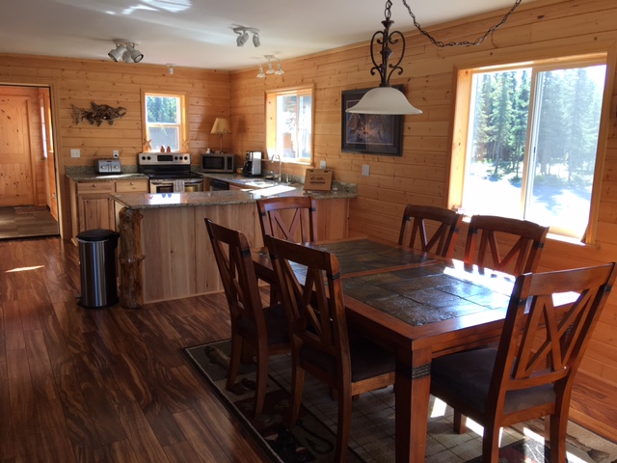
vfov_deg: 48.2
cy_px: 232
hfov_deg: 61.7
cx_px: 308
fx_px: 517
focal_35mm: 29
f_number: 2.2
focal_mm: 4.15
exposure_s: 1/60
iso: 25
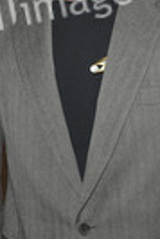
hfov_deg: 12.0
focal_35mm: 114
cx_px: 92
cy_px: 84
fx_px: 758
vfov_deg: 17.9
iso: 500
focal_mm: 38
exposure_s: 1/250
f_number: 5.6
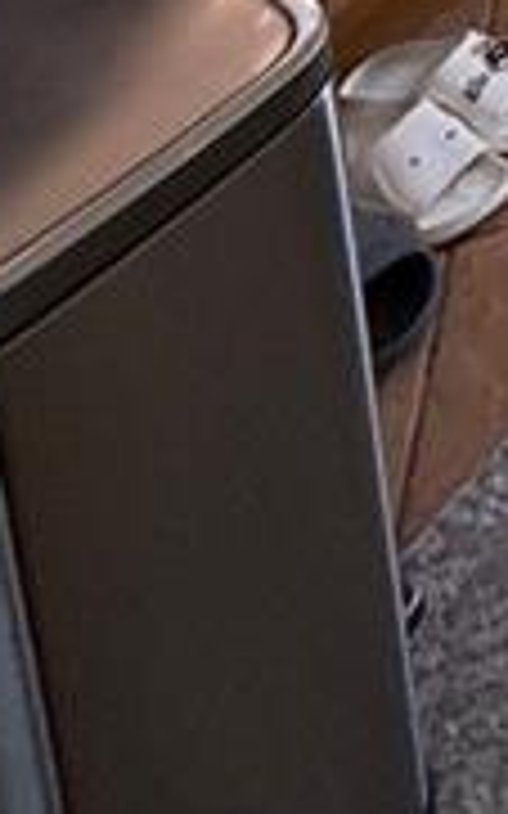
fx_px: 1397
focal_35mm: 63
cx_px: 1232
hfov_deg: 14.0
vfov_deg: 19.1
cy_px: -818
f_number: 2.2
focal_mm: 2.22
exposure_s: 1/99
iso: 250
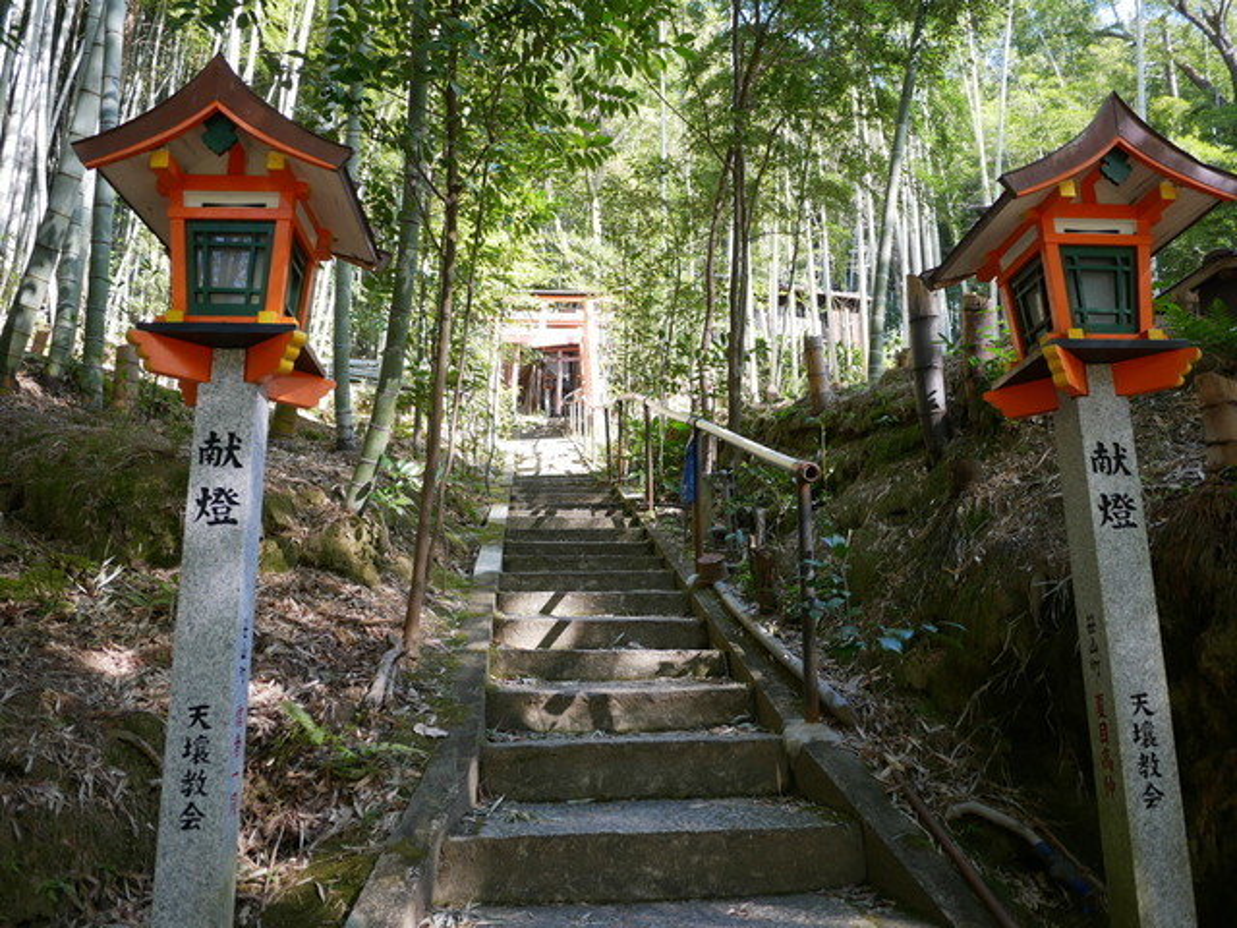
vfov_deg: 49.7
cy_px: 464
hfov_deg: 63.4
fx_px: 1001
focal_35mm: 28
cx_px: 618
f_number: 2.8
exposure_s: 1/160
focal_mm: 14
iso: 200
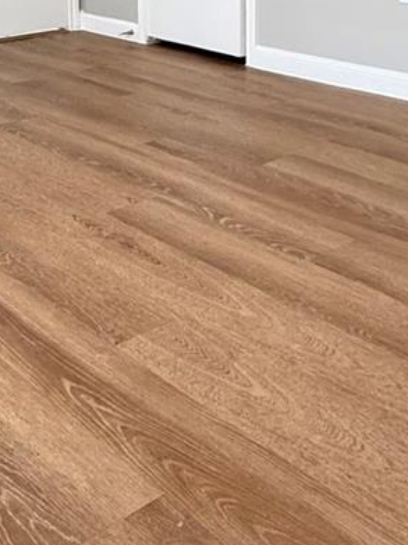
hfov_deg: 26.5
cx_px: 162
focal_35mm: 55
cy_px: -14
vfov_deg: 31.9
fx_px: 865
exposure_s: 1/120
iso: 500
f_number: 2.2
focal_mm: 2.22
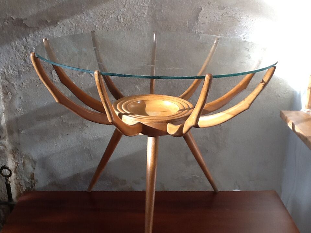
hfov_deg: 42.9
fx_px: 395
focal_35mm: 44
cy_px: 116
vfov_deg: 32.9
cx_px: 156
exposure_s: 1/228
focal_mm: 2.03
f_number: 2.4
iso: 40
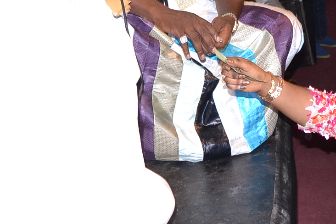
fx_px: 793
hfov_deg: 22.6
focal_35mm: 85
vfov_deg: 16.0
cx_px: 370
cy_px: 45
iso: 800
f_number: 5
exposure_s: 1/60
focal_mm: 18
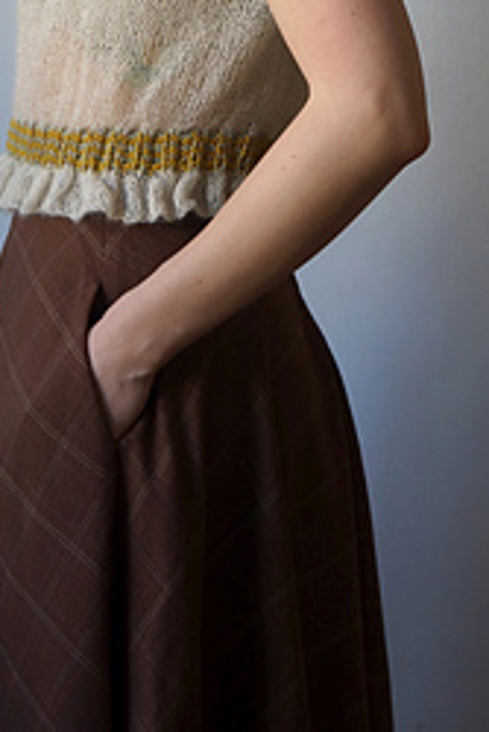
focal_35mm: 150
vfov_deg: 13.5
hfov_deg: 9.1
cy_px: 12
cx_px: 81
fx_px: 3052
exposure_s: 1/80
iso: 400
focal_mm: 50
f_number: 4
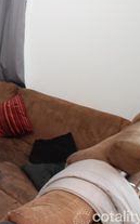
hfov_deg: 23.1
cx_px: -94
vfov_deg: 50.2
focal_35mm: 38
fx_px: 233
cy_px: 70
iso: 200
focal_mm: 11
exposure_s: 1/30
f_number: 4.5
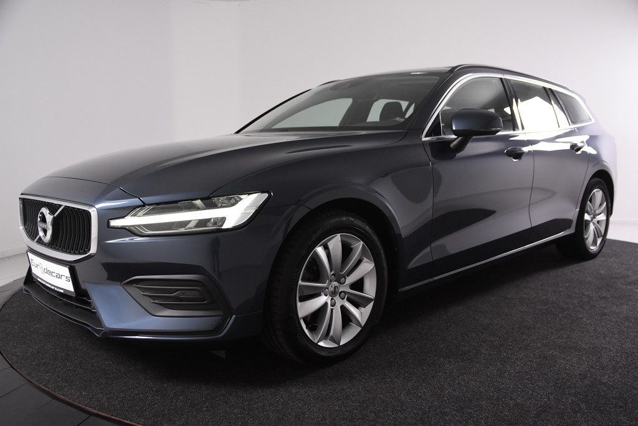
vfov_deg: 40.0
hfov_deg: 57.2
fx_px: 585
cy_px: 213
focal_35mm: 33
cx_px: 319
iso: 1600
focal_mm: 22
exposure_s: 1/80
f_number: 4.5
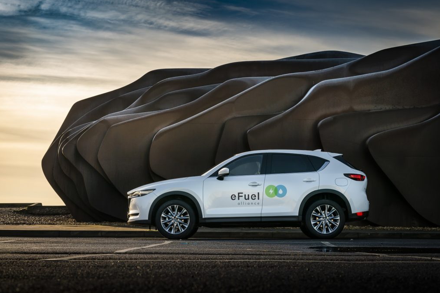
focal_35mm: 71
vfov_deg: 19.2
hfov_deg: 28.5
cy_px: 148
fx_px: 868
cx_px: 222
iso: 250
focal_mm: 70
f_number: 8
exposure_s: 1/200
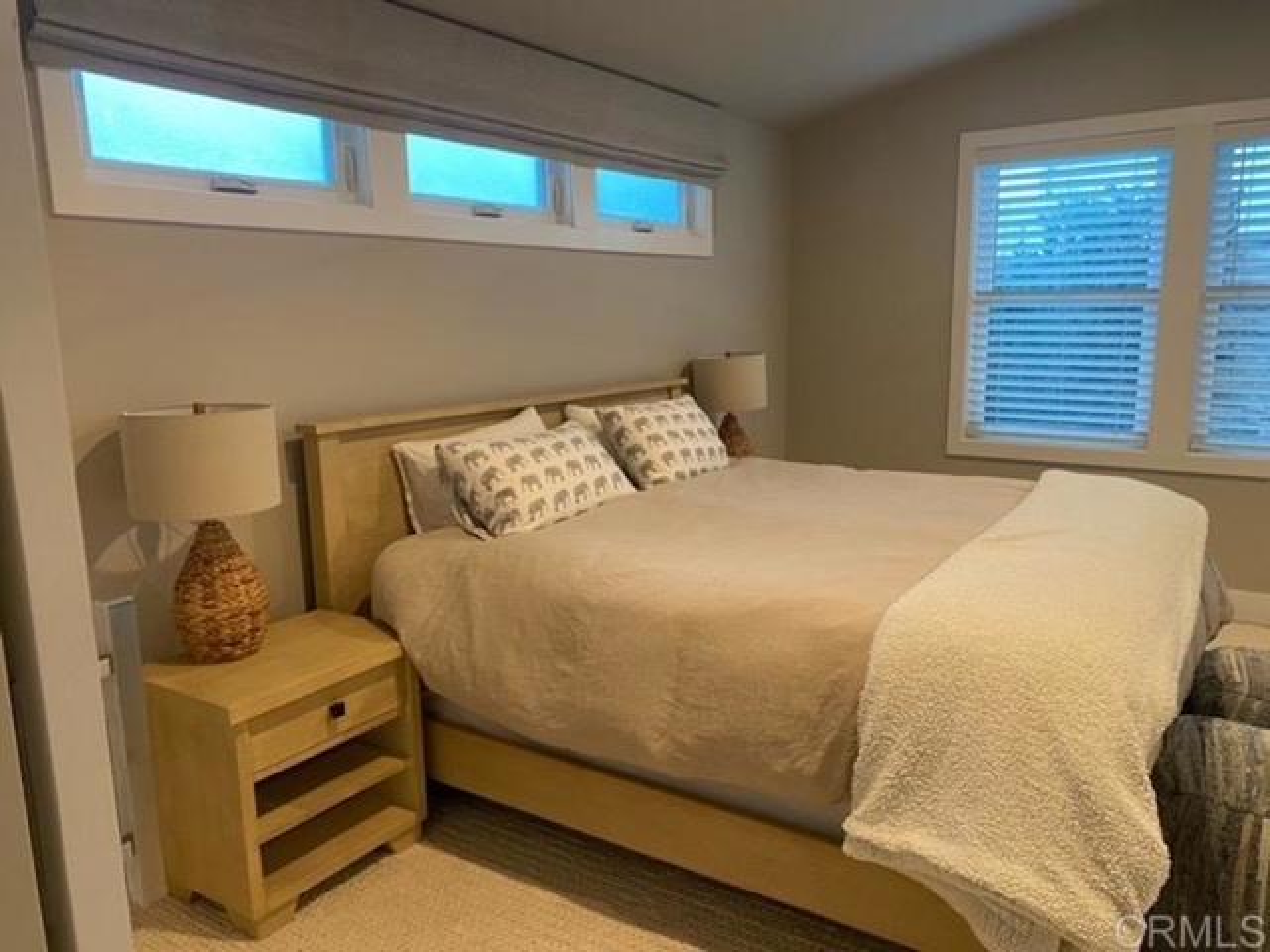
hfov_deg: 67.3
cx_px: 635
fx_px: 954
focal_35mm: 26
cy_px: 476
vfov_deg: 53.1
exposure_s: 1/60
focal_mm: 4.25
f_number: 1.8
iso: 250
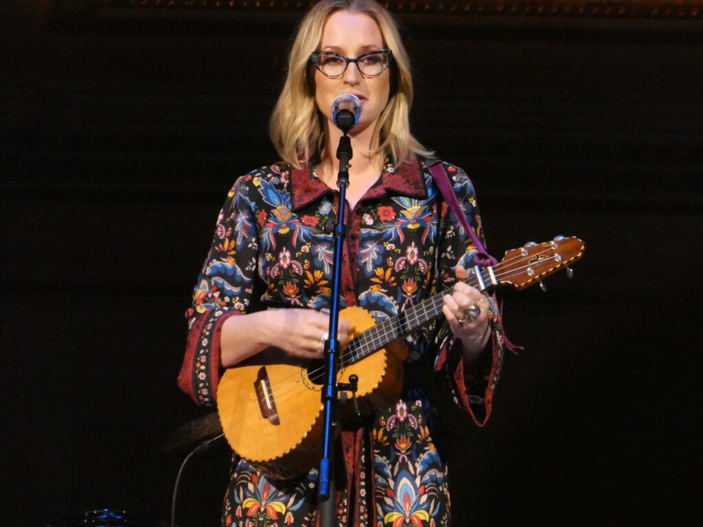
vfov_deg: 3.5
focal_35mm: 431
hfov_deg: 4.6
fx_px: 8753
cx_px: 352
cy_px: 264
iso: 1600
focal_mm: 77.3
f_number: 6
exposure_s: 1/40
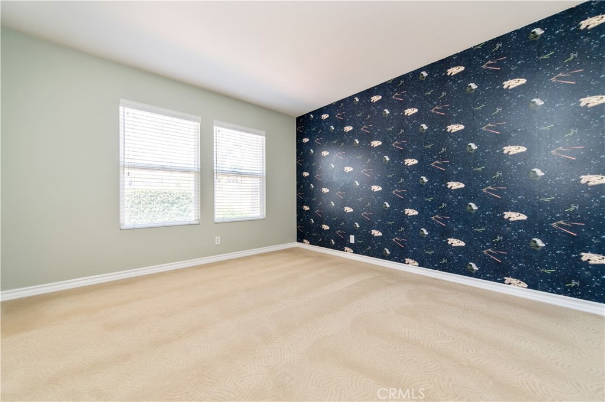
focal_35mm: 14
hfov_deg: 104.3
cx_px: 302
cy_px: 201
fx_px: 235
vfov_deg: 81.1
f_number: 4
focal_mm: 14
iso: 220
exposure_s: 1/60
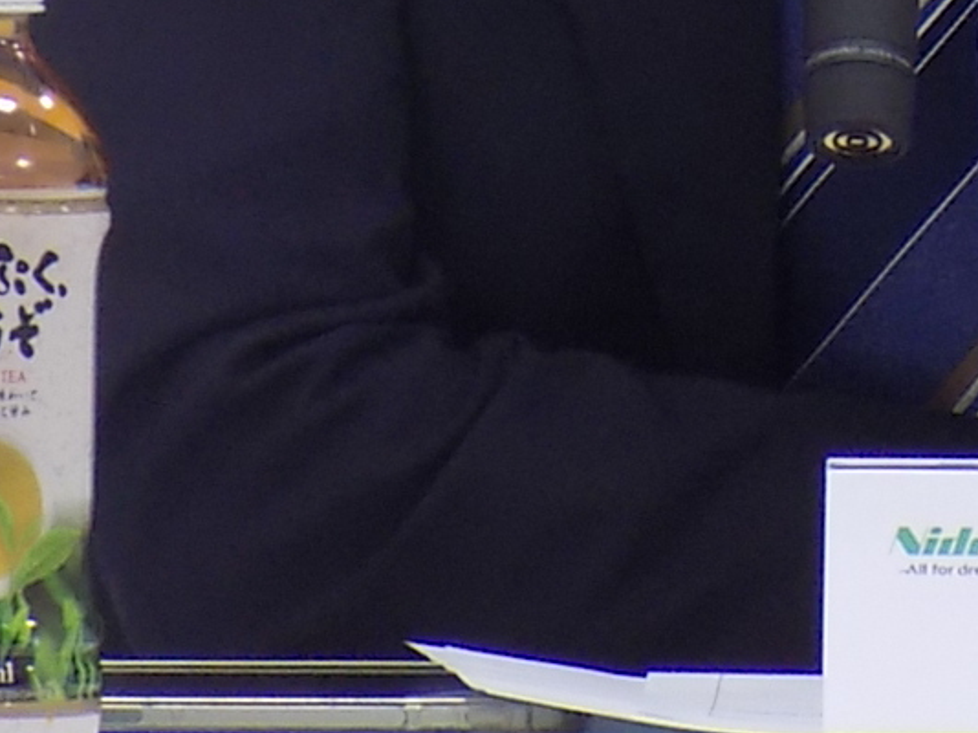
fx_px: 20192
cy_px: -607
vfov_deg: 2.1
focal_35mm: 715
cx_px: 954
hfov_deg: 2.8
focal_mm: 29.9
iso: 250
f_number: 5.3
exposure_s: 1/30
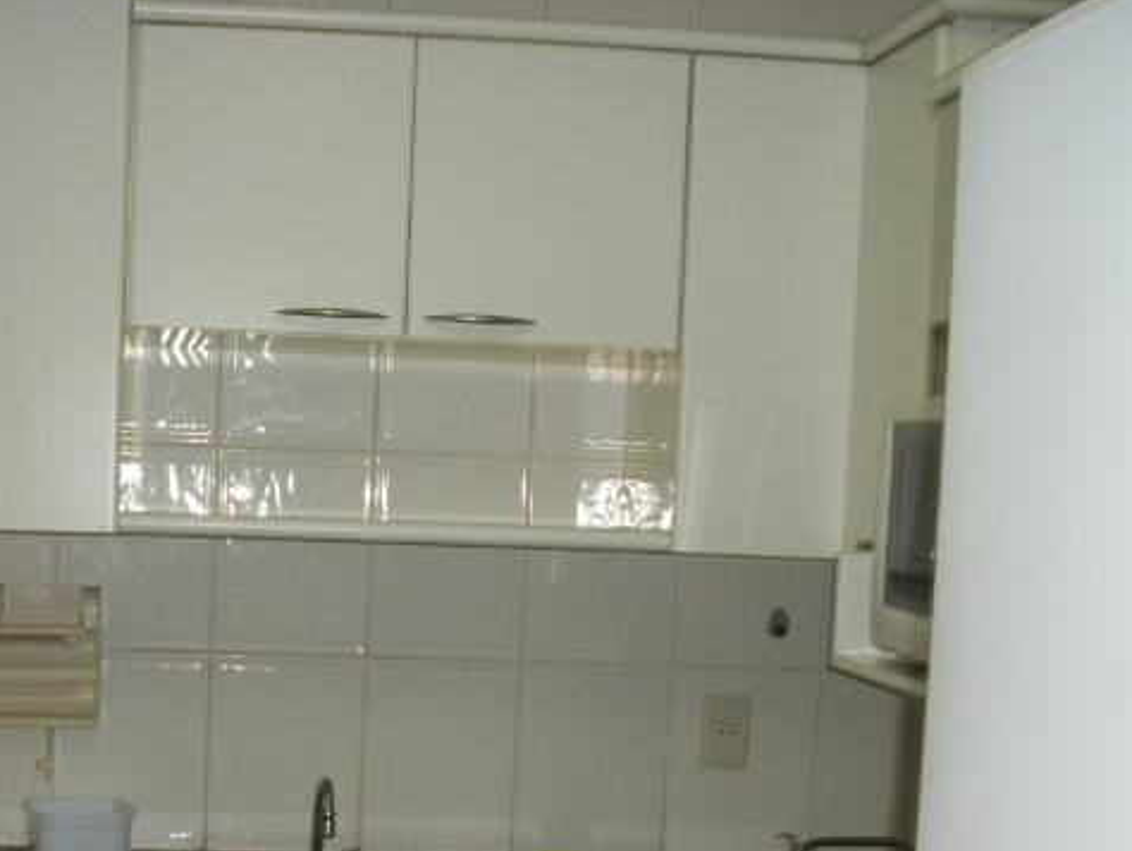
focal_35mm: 54
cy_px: 708
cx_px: 265
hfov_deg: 34.7
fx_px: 1767
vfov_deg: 26.4
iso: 160
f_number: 2.9
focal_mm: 5.7
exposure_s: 1/60
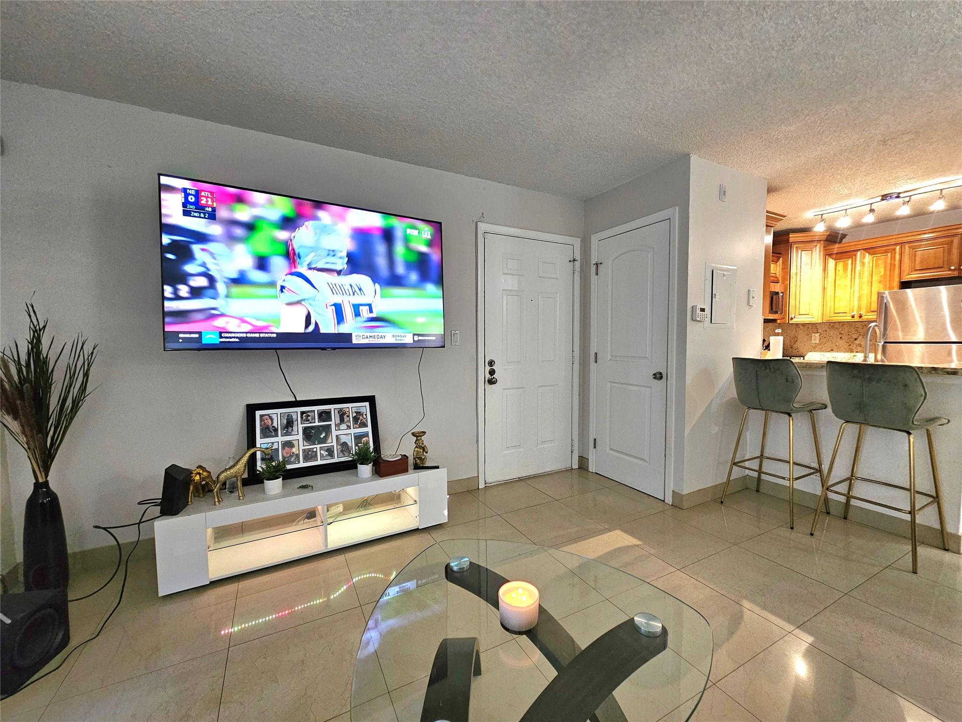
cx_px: 481
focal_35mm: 13
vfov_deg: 89.9
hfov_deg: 106.2
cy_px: 361
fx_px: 361
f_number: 2.2
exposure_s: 1/30
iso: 320
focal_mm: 2.2
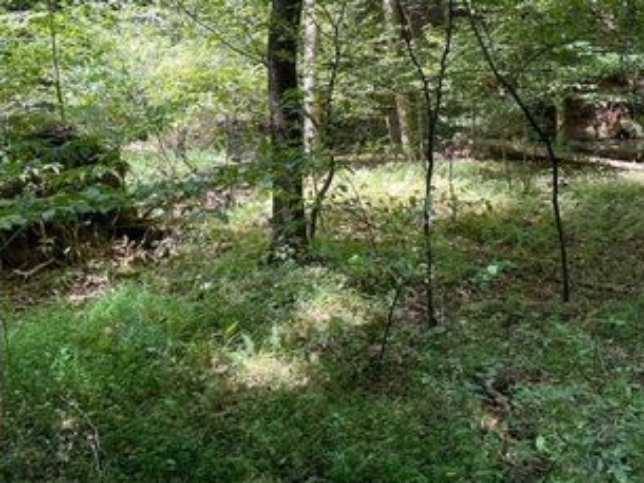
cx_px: 403
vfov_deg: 34.2
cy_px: 100
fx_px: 763
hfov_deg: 45.4
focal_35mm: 41
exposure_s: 1/121
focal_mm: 5.1
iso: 40
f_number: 1.6
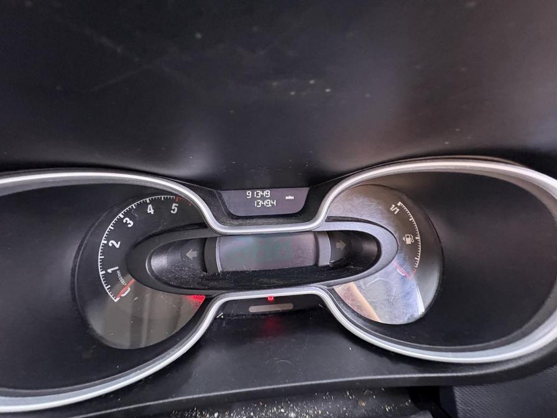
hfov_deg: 102.1
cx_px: 278
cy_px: 209
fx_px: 225
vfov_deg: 85.7
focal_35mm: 14
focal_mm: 2.22
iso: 800
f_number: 2.2
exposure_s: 1/44
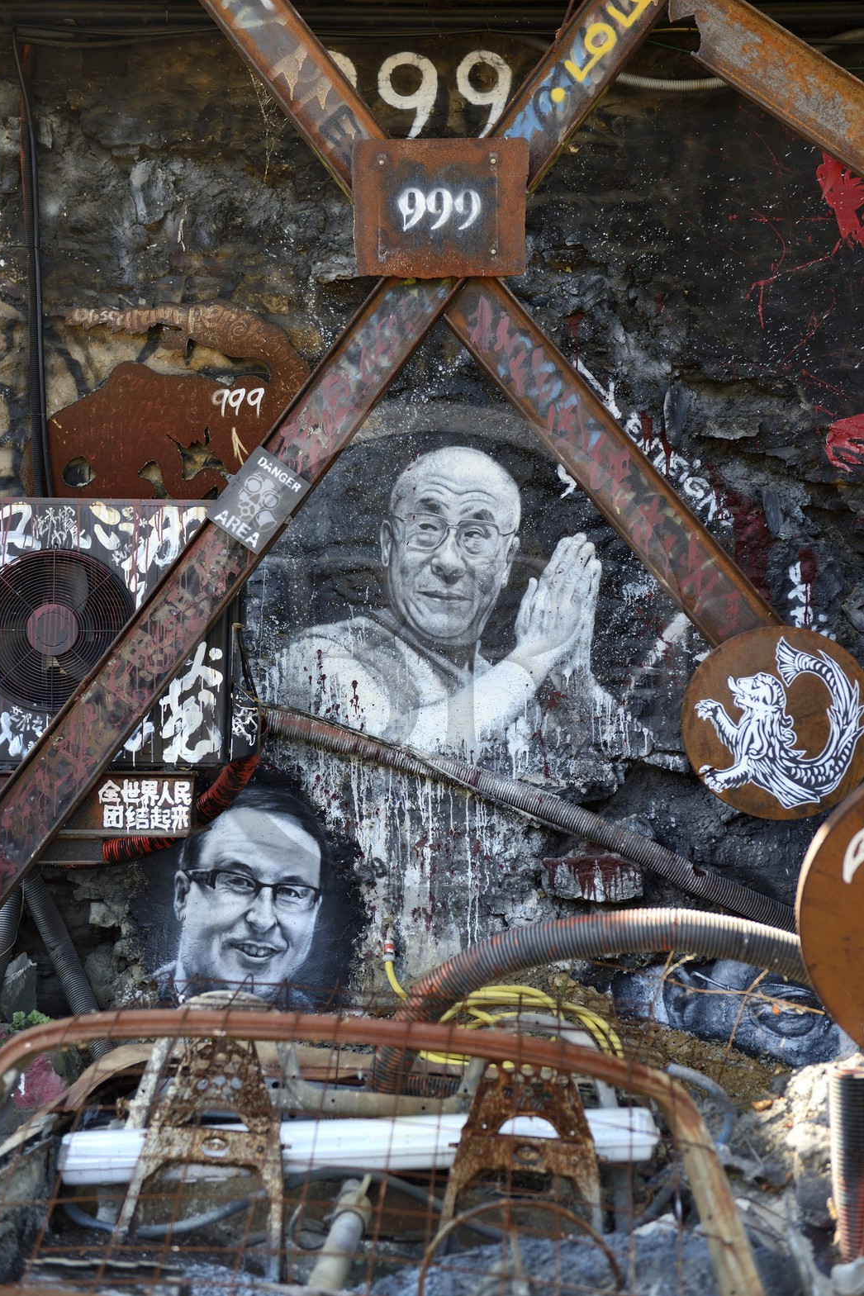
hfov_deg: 25.5
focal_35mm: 53
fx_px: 1908
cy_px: 660
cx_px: 432
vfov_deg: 37.5
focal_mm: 52
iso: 200
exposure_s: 1/320
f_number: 3.2
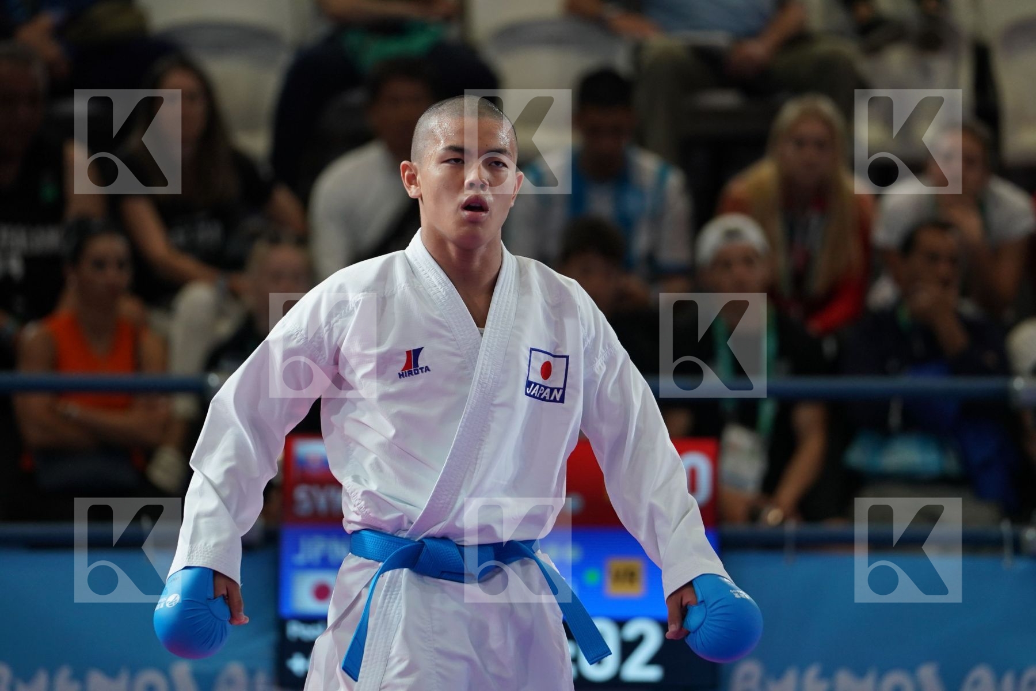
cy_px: 346
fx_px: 8633
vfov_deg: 4.6
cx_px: 518
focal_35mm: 300
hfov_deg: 6.9
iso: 1000
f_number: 2.8
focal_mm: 200
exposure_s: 1/1000
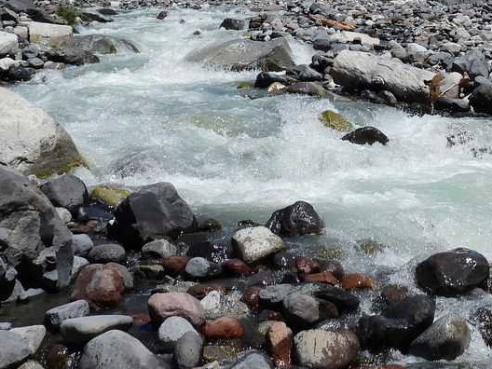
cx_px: 417
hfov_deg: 23.9
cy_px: -11
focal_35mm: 80
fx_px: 1137
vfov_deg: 17.9
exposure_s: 1/2000
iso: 100
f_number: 4
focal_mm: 5.9
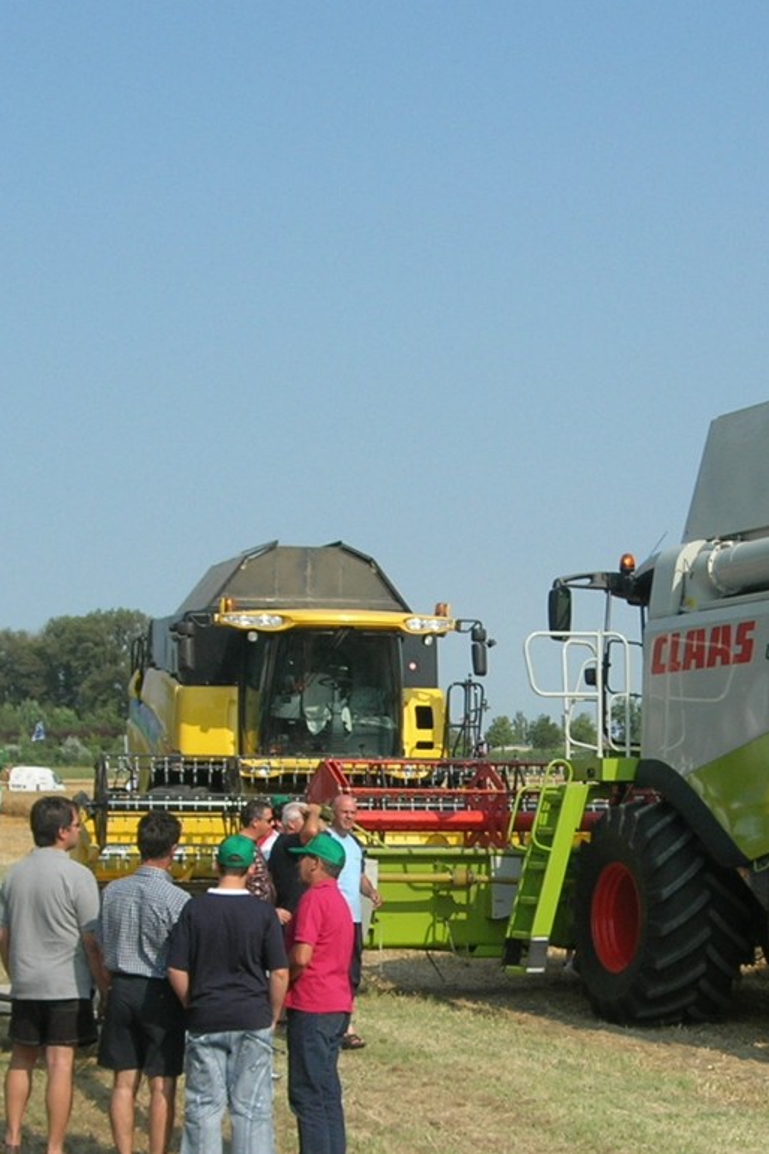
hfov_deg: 16.6
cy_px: 820
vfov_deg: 24.6
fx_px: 2627
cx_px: 510
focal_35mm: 82
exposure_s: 1/660
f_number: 4.8
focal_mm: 7.8
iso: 64
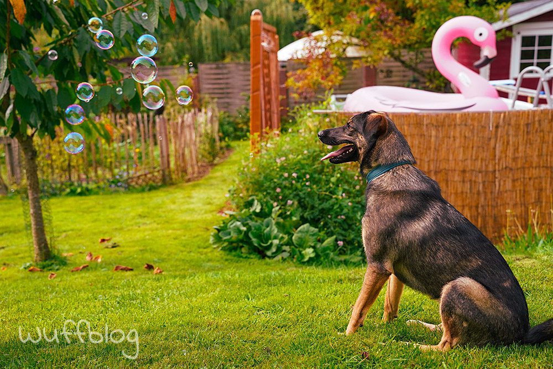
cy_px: 184
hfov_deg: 27.0
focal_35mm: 75
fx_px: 1152
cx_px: 276
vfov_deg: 18.2
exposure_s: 1/2000
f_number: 4
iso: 640
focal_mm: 75
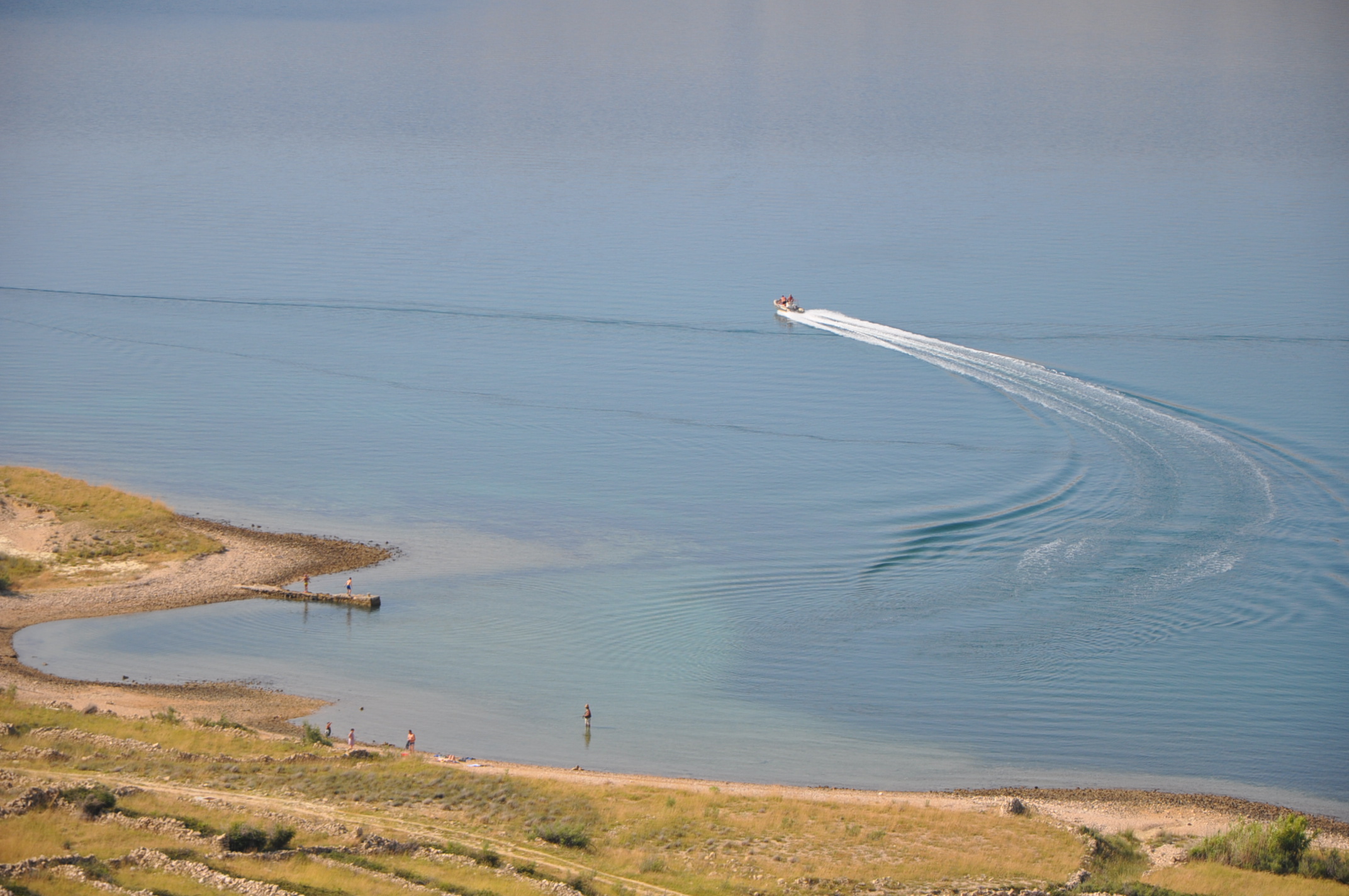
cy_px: 448
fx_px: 5895
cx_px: 674
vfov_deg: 8.7
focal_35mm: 158
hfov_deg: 13.1
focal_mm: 105
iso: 200
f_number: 7.1
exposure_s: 1/800
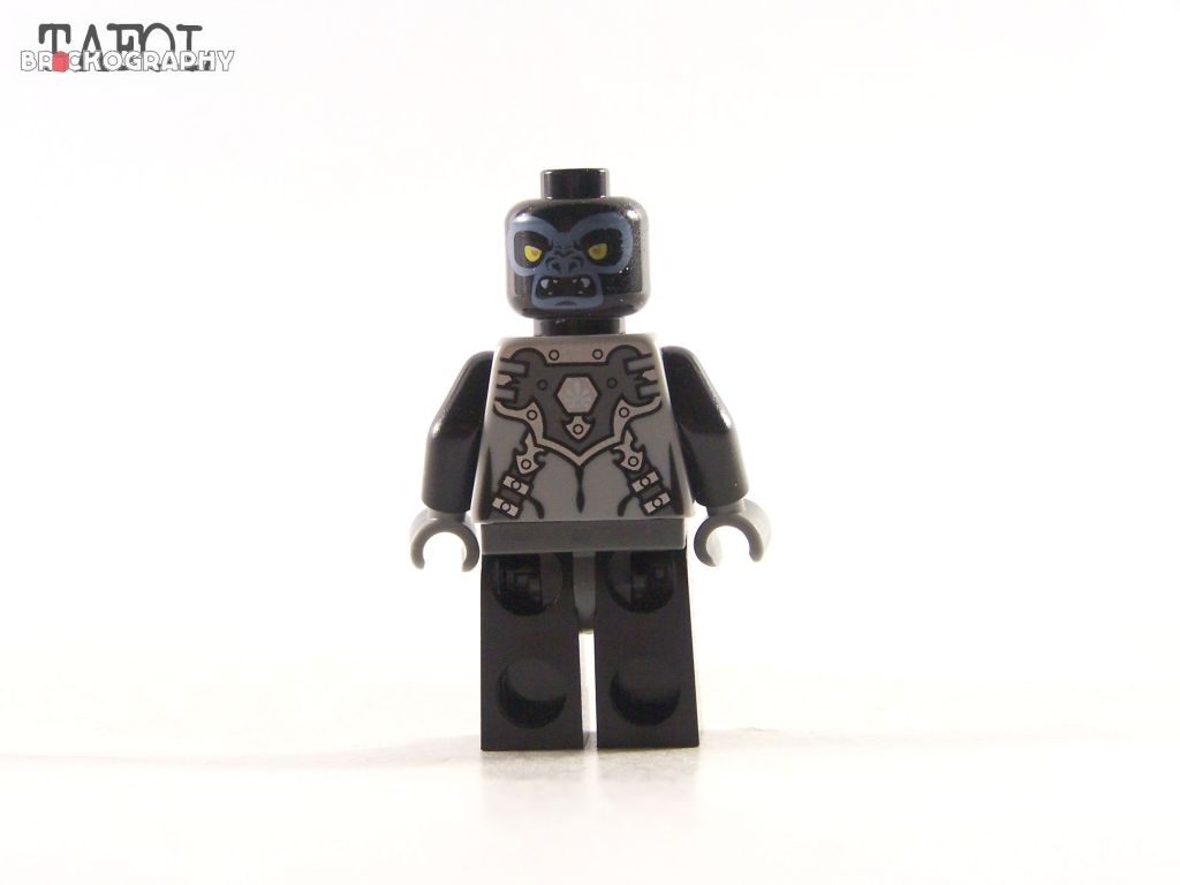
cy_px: 442
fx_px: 2795
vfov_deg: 18.0
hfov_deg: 23.8
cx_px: 590
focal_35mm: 82
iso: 200
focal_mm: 13.7
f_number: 3.6
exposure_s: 1/30
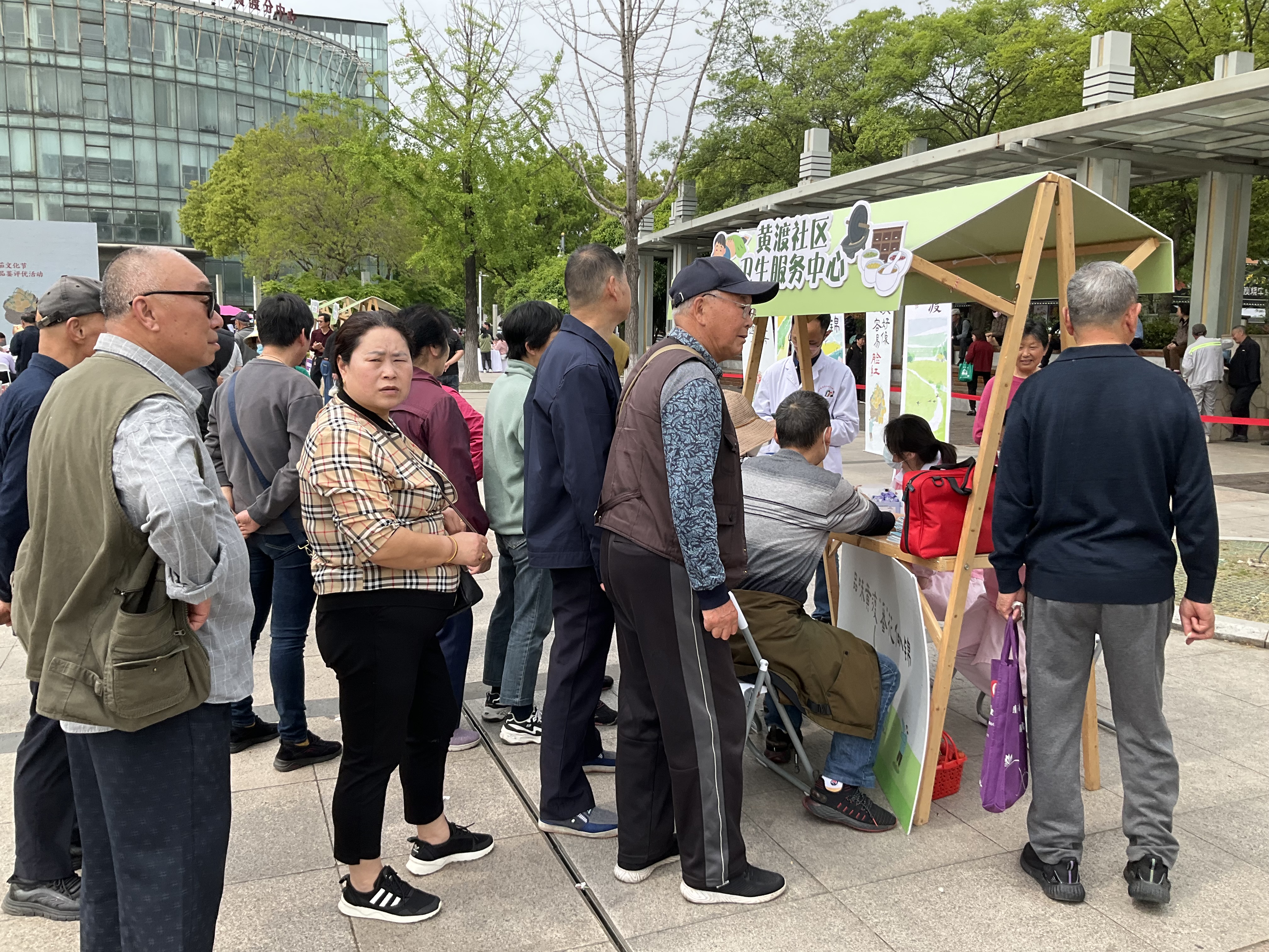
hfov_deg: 61.7
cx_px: 634
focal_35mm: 29
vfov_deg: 48.2
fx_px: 1063
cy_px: 476
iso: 25
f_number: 1.8
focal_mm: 3
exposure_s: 1/944
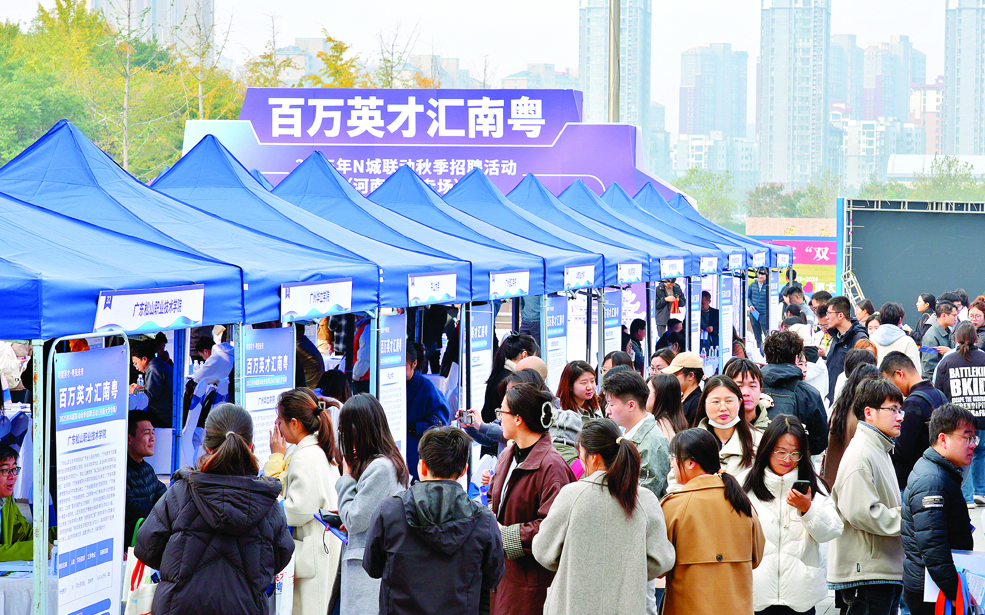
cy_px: 326
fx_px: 2979
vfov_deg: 11.8
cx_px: 534
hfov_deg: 18.8
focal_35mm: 111
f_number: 8
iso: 100
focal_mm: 66
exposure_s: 1/100
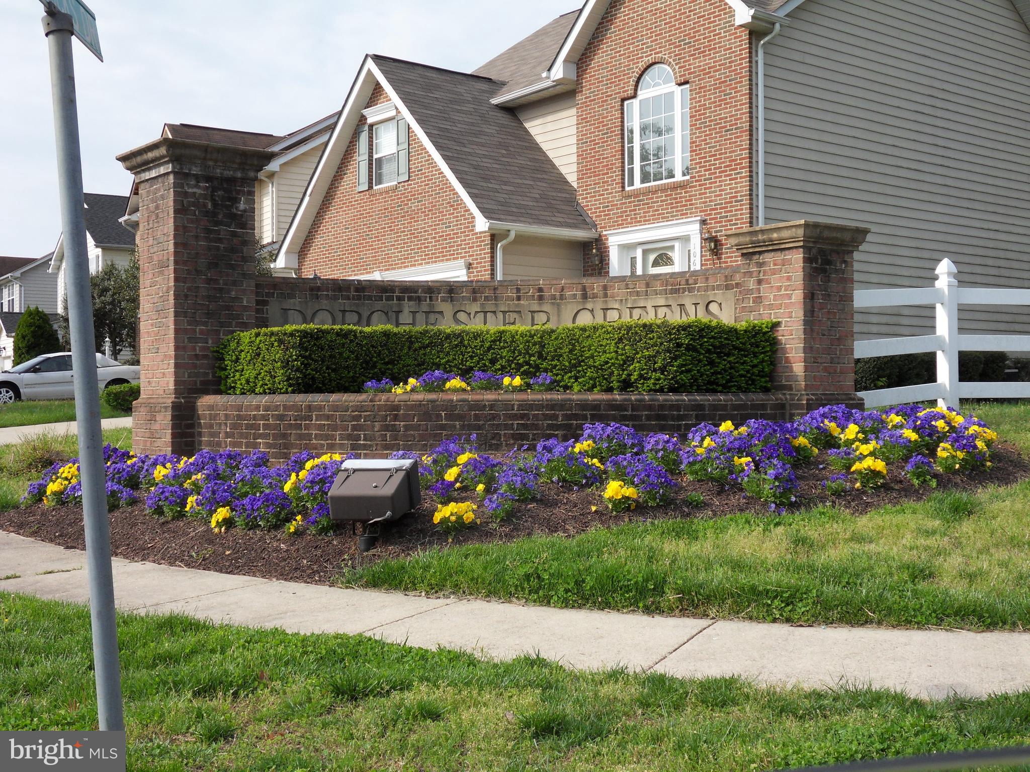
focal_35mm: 45
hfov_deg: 42.1
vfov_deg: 32.2
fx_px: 1339
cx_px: 515
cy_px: 386
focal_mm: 7.9
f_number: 4.2
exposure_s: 1/500
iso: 80
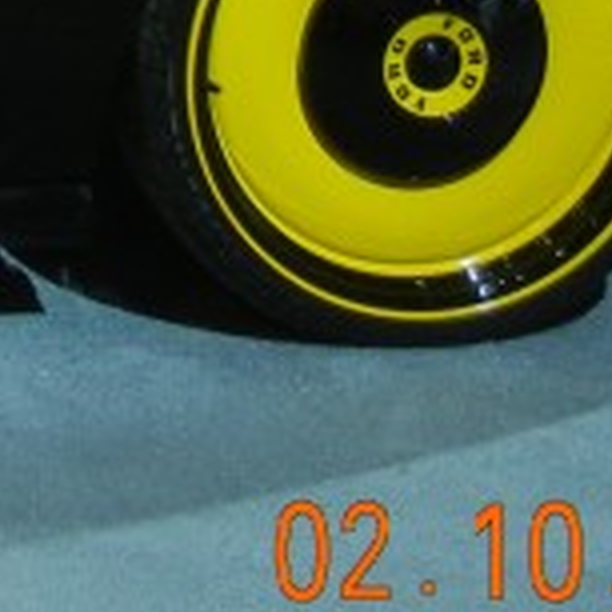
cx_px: -516
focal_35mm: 177
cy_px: -664
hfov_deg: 9.4
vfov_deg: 9.2
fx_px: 3540
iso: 239
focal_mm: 5.4
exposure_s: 1/61.3
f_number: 3.5
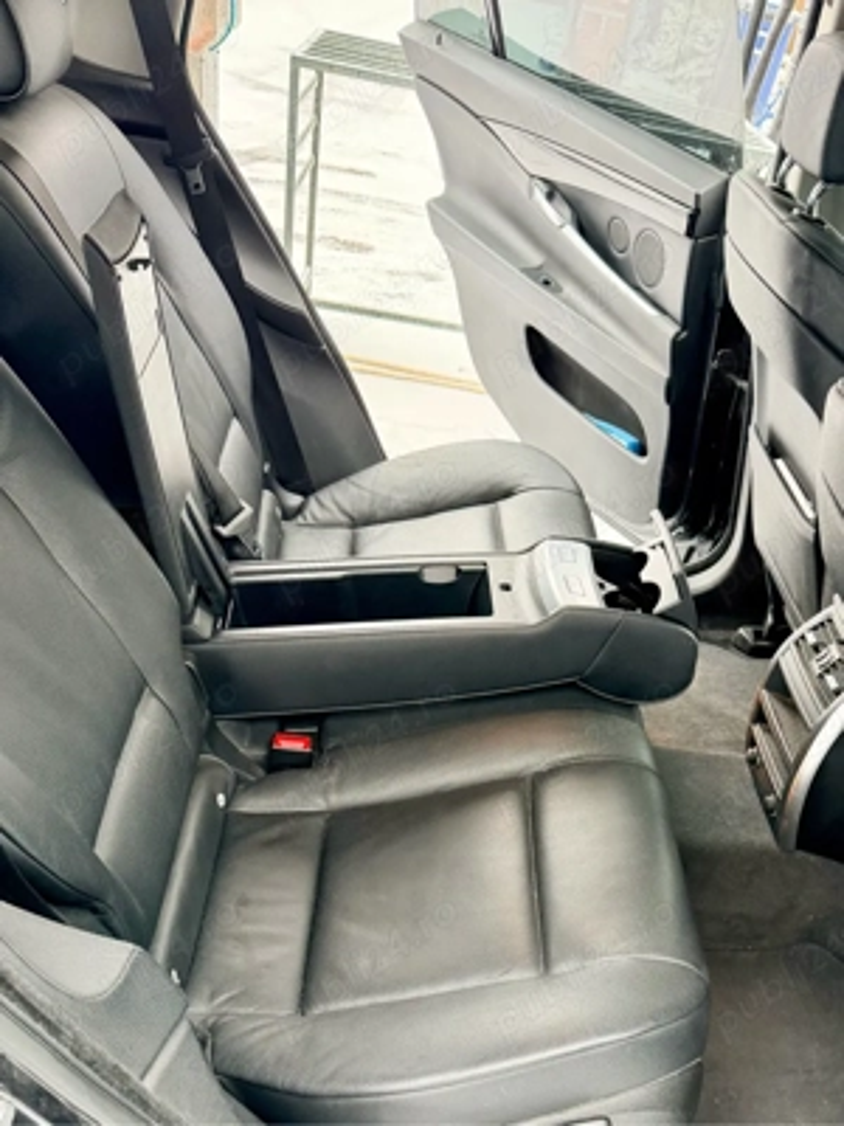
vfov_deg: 71.6
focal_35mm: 24
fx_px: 780
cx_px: 422
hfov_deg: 56.8
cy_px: 563
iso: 200
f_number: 1.78
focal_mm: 6.76
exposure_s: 1/81
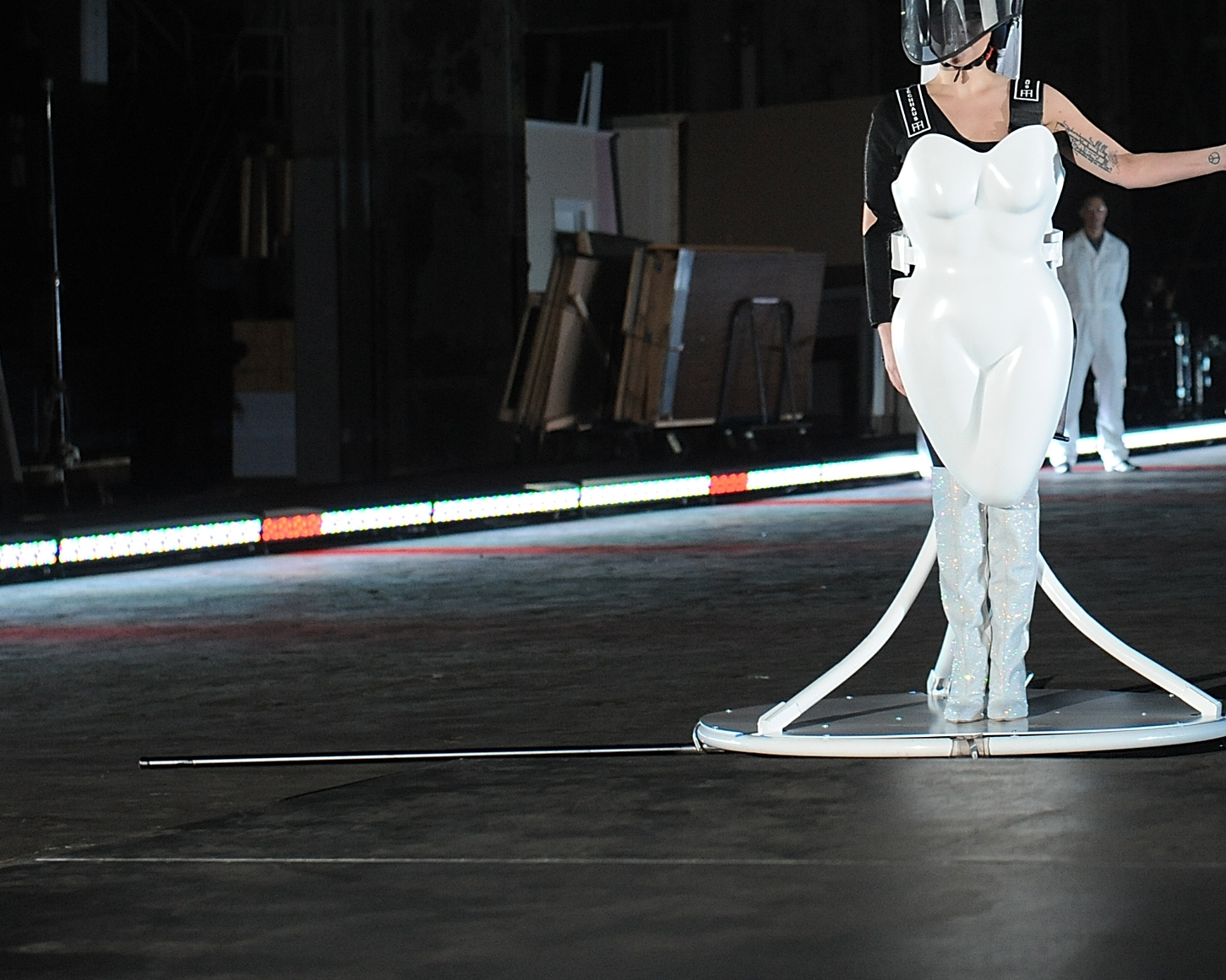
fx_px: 4645
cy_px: 183
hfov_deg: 14.9
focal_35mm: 128
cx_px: 1037
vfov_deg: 12.0
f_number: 4
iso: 2000
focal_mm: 66
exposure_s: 1/160
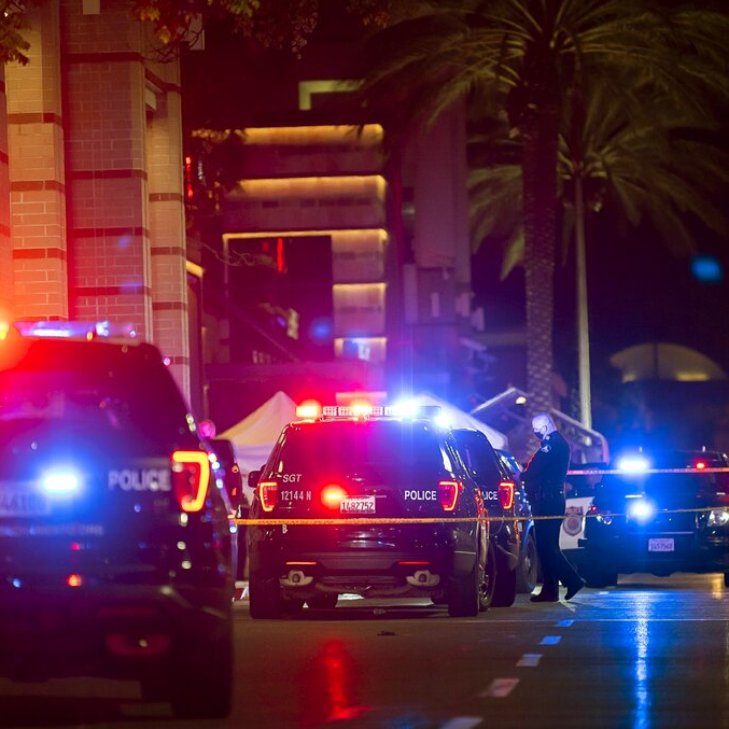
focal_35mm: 257
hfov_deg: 6.8
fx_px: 6123
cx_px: 359
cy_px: 363
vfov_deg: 6.8
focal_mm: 200
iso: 3200
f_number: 2.8
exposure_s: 1/400
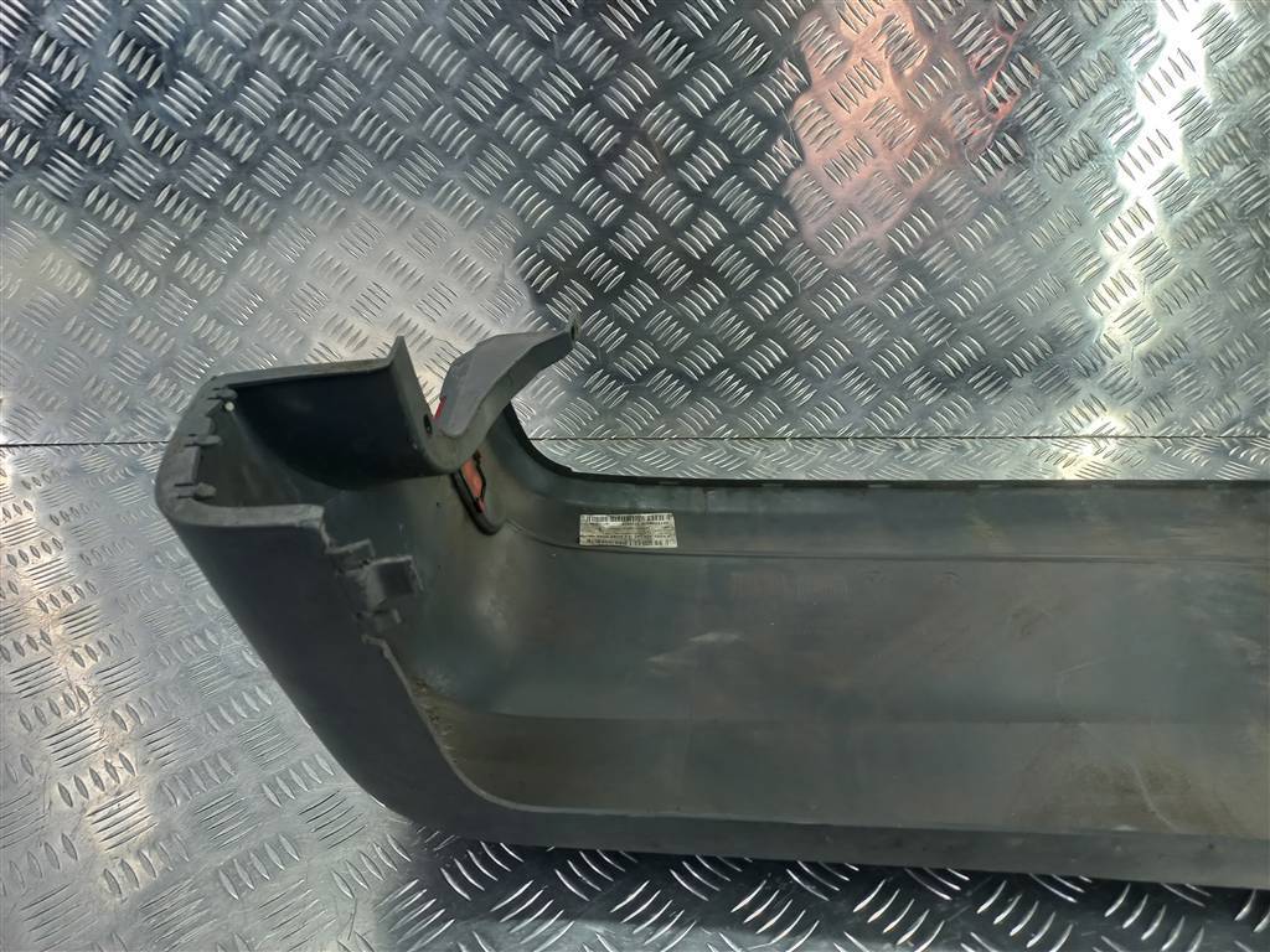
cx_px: 635
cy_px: 476
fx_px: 917
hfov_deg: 69.4
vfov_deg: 54.9
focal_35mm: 25
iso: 50
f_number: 1.8
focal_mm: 4.6
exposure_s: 1/50
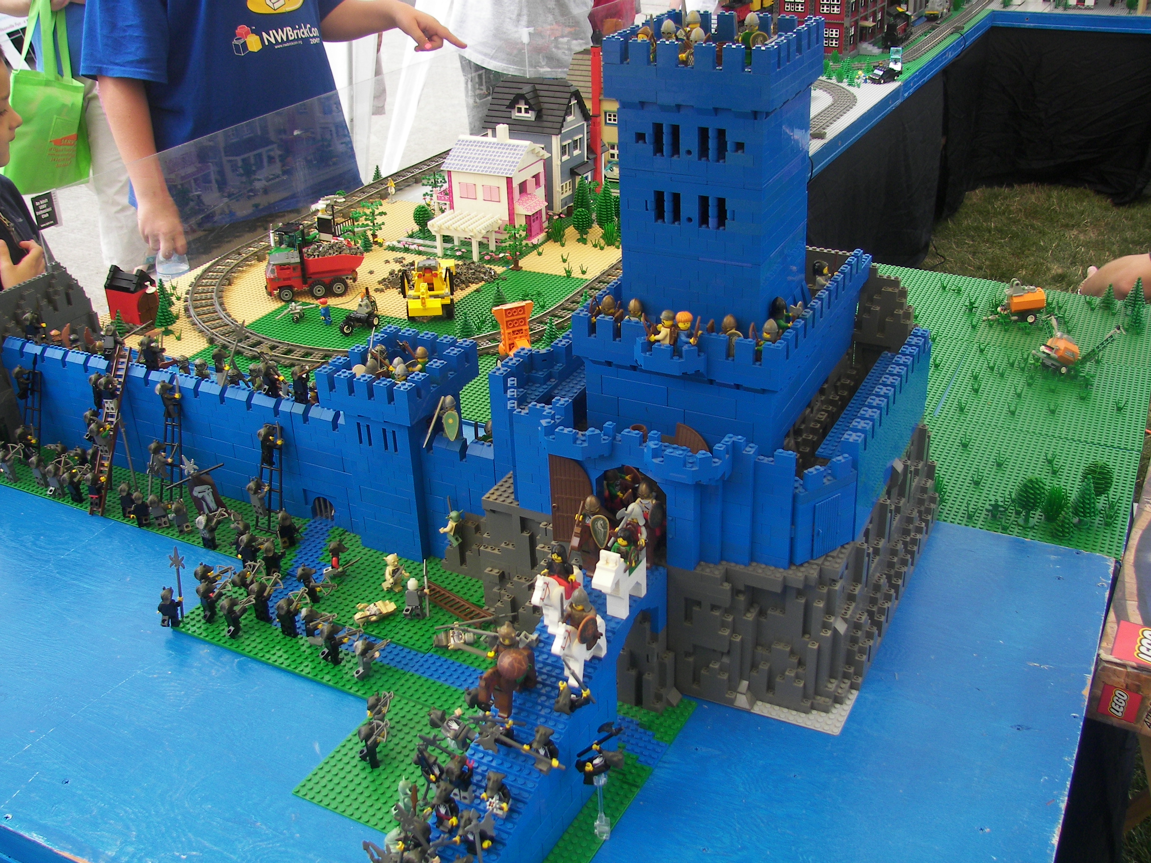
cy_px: 432
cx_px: 576
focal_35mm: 36
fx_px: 1197
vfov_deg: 39.7
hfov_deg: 51.4
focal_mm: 6
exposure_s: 1/500
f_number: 2.8
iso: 64
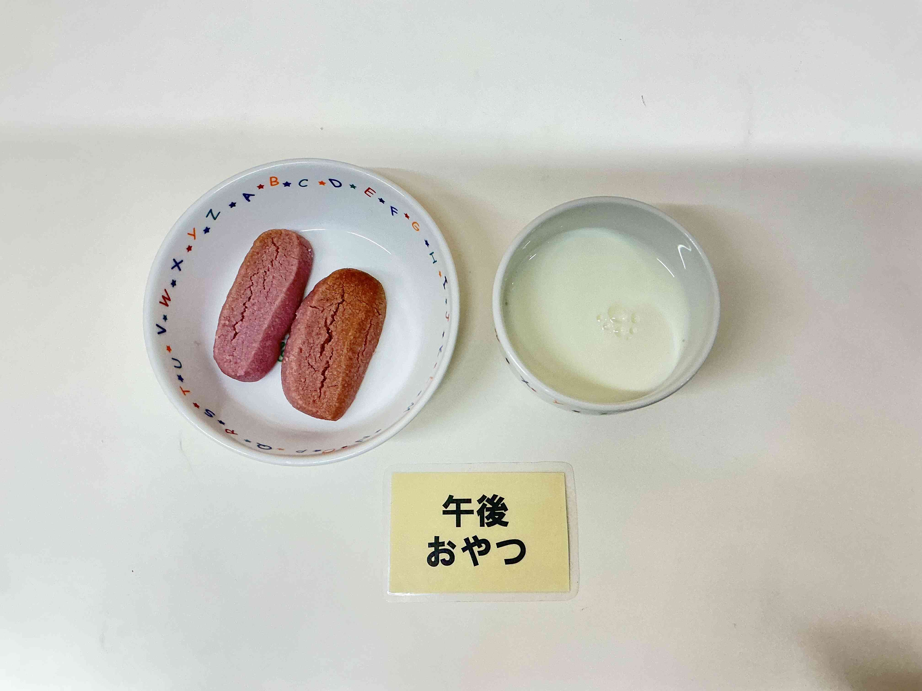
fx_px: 772
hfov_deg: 61.7
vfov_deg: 48.2
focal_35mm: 29
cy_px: 346
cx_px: 461
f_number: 1.8
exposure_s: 1/60
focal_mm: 3
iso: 125
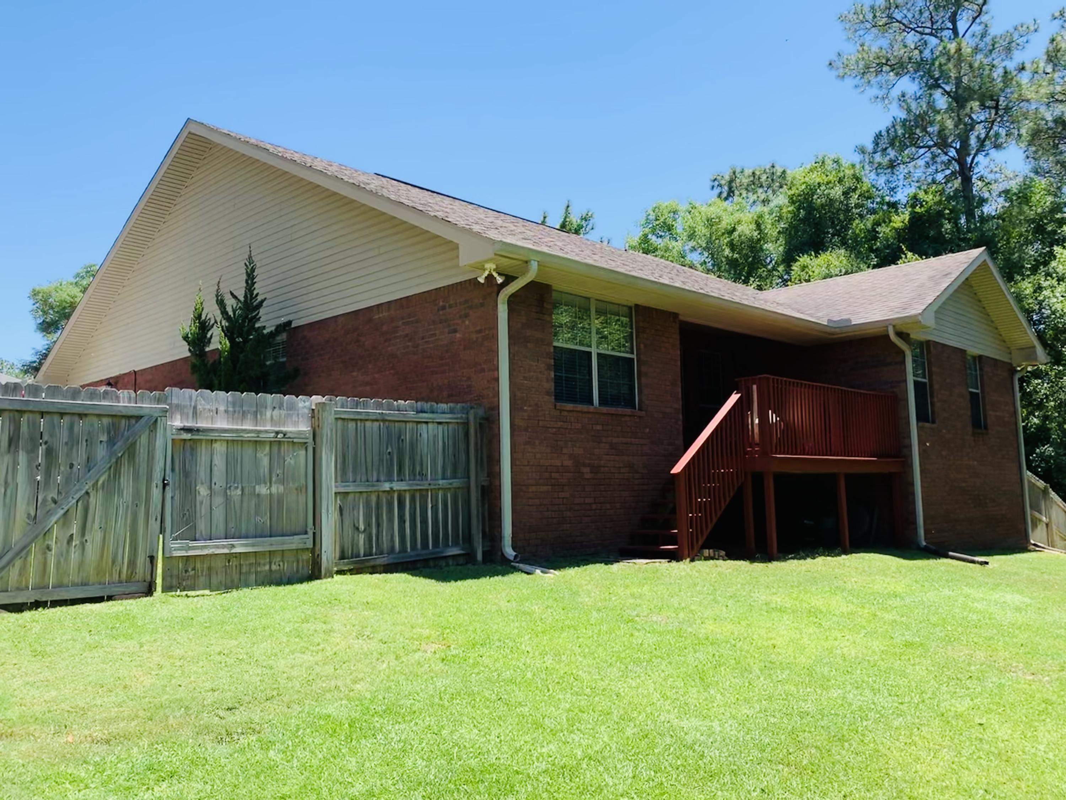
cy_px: 400
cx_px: 533
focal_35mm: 26
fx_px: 801
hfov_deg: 67.3
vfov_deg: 53.1
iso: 25
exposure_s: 1/1011
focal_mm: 4.25
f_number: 1.8
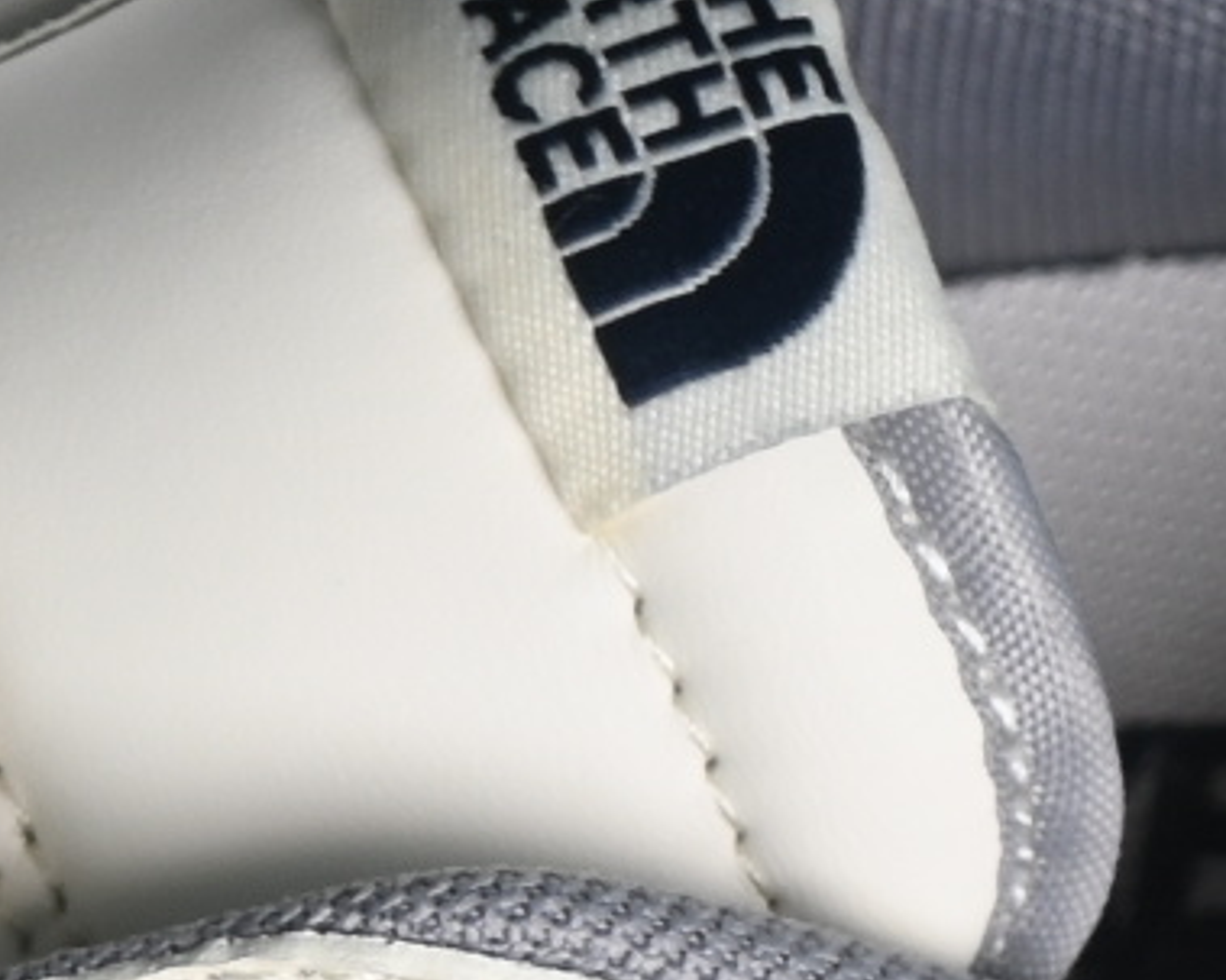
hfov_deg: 3.7
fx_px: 18754
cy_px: 2358
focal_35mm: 517
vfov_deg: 3.0
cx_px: -246
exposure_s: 1/80
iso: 160
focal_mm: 50
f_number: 7.1
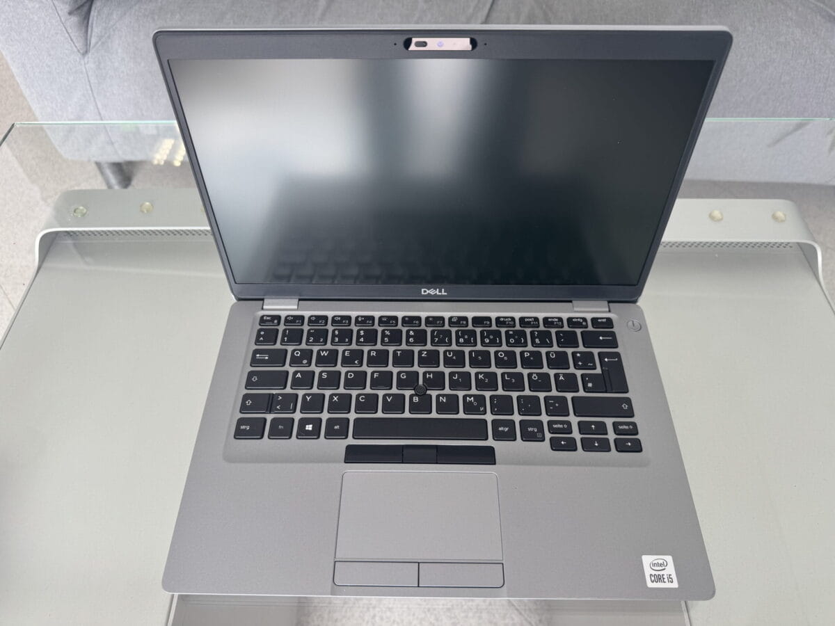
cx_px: 418
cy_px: 313
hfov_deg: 71.6
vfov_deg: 56.8
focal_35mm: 24
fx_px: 579
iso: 64
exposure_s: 1/100
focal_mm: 6.76
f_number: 1.78
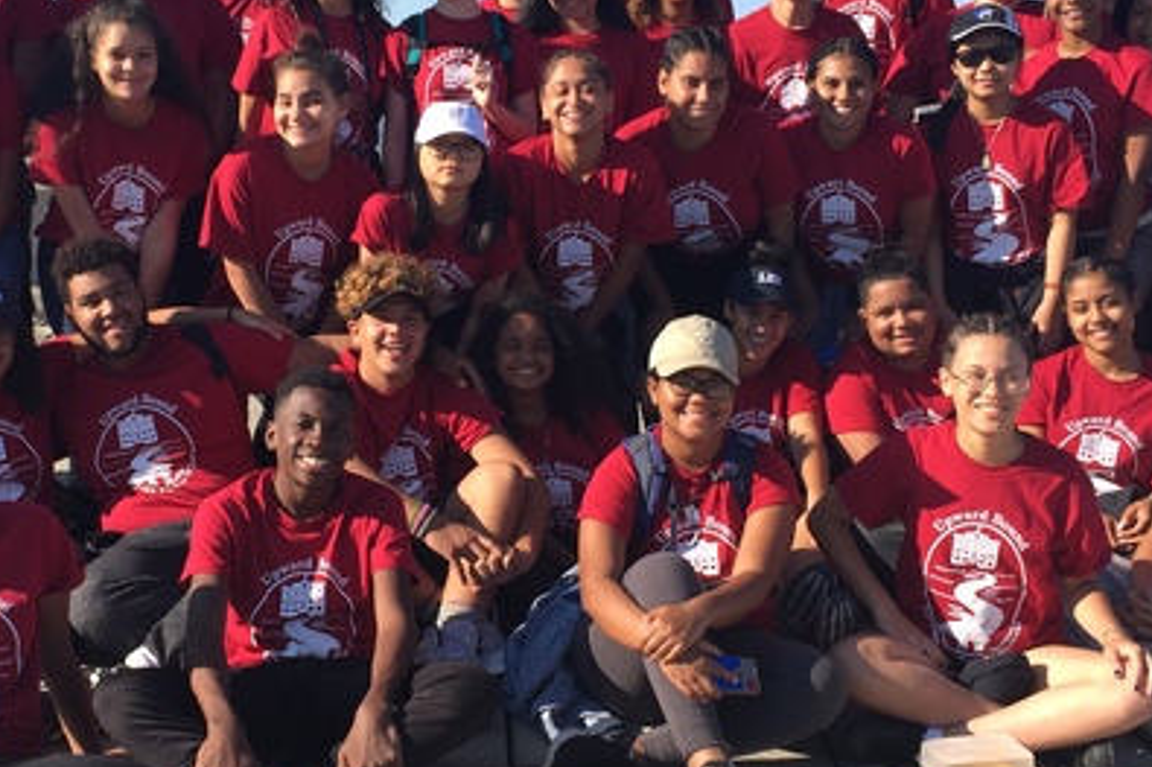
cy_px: 335
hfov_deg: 36.1
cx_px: 461
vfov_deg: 24.6
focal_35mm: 55
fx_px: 1759
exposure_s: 1/1068
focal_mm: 4.15
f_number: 2.2
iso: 32
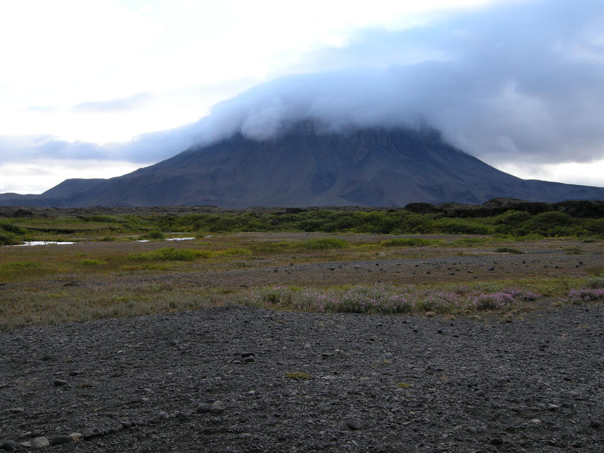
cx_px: 302
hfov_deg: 52.6
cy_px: 226
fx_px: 611
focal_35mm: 35
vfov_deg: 40.7
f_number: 4.3
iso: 100
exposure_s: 1/141
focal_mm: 7.5
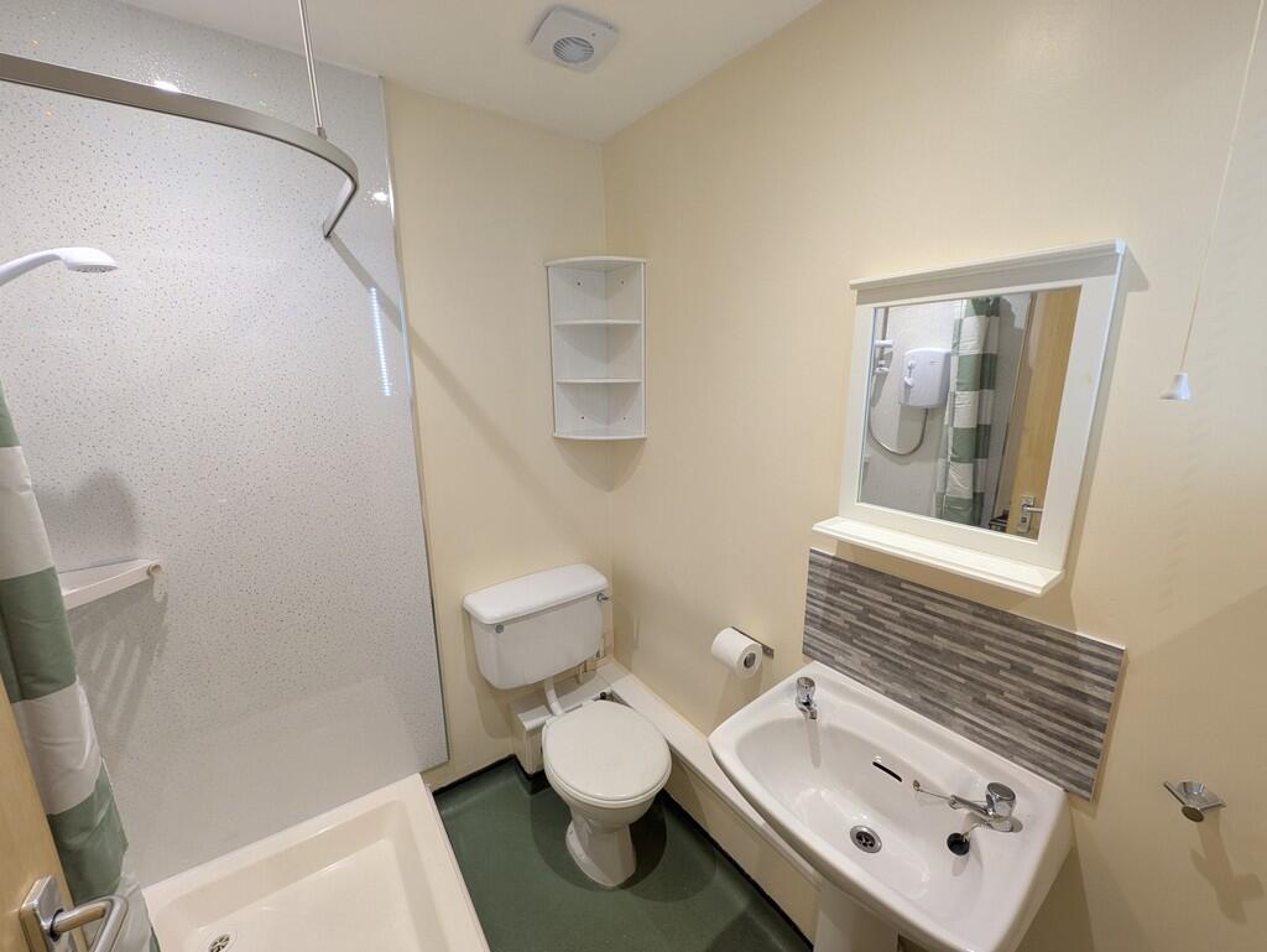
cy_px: 476
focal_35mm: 14
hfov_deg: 102.0
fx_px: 513
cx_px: 634
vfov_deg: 85.7
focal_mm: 1.83
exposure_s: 1/25
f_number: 2.2
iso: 58
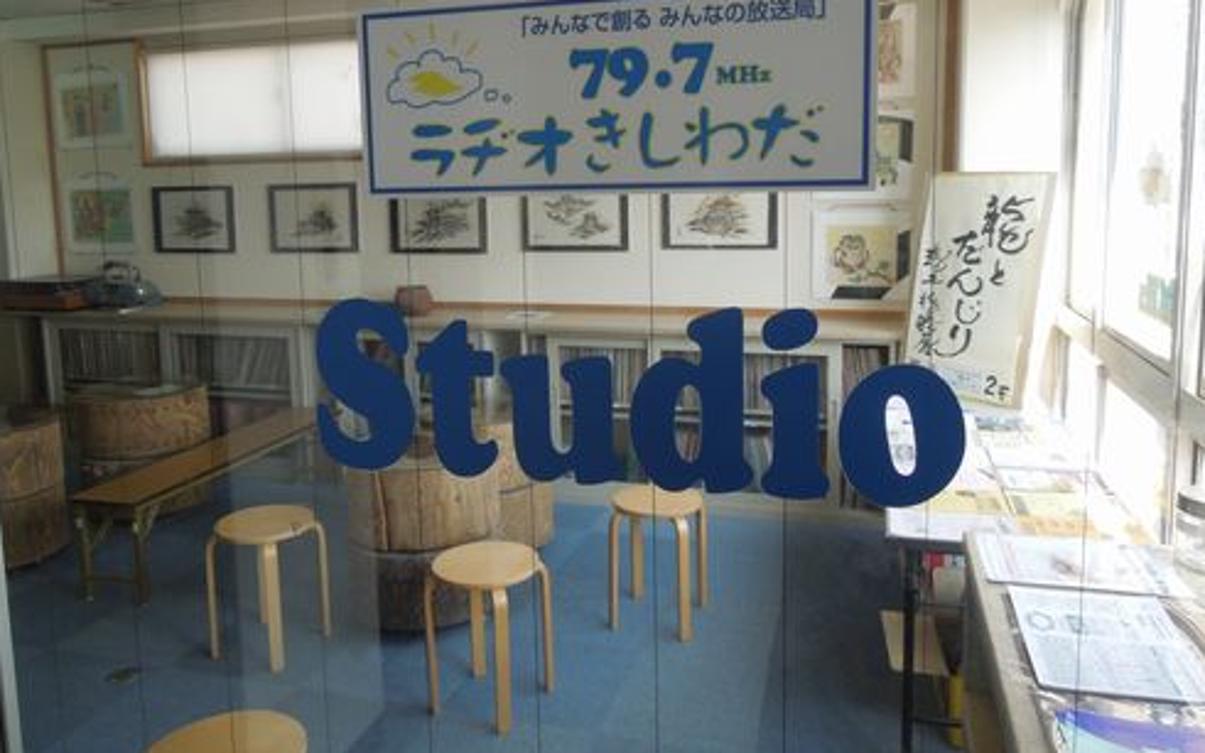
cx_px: 609
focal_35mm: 27
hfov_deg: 68.4
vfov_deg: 45.8
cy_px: 298
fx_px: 887
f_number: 3.3
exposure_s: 1/60
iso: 100
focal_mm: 4.5
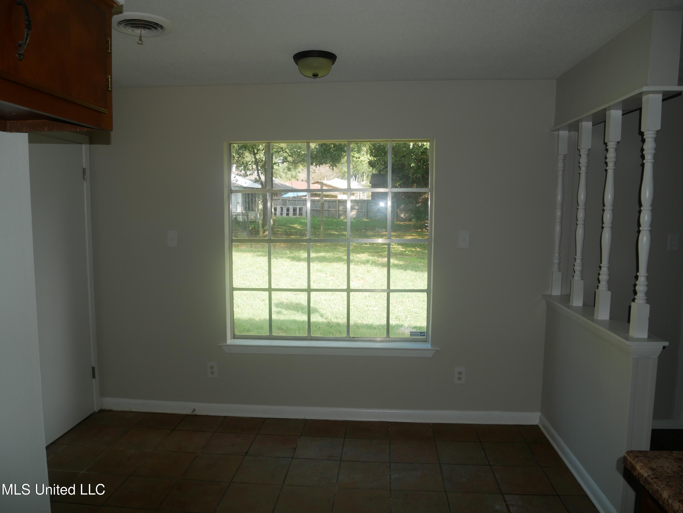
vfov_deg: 56.8
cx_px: 342
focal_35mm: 24
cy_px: 256
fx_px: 474
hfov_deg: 71.6
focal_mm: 12
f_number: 4.5
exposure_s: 1/125
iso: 200
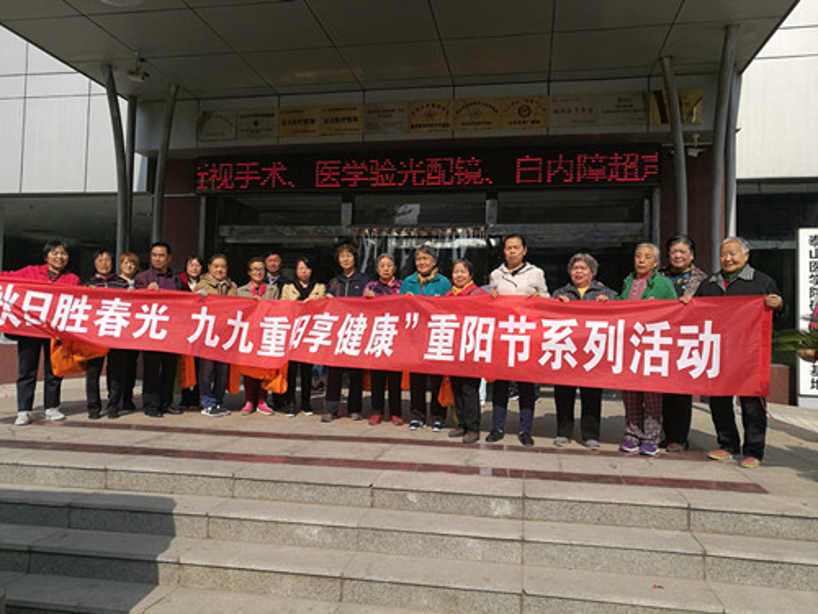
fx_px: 638
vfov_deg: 51.4
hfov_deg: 65.3
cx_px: 409
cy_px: 307
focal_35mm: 27
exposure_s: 1/1157
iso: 50
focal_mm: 4.5
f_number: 2.2
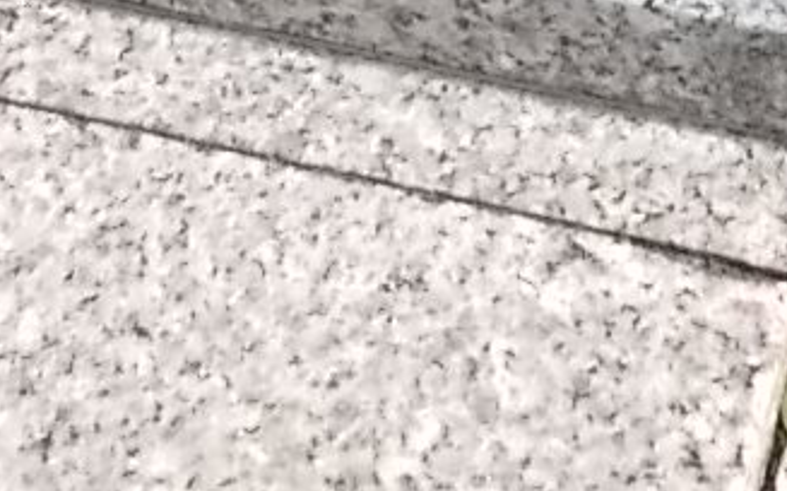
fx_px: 2894
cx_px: 554
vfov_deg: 8.4
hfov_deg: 15.4
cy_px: -891
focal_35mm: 135
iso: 400
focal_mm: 4.6
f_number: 8
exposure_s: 1/400
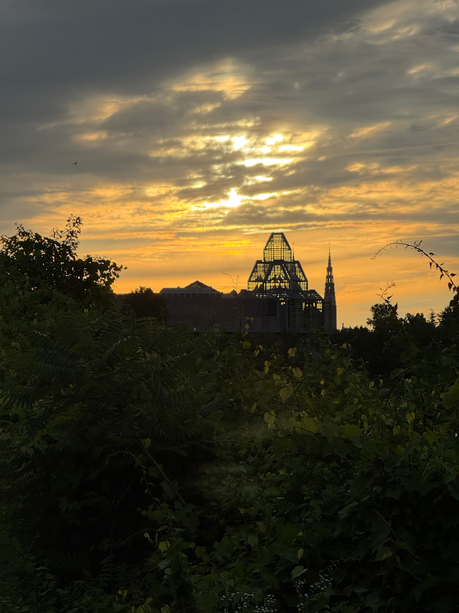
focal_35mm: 120
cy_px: 306
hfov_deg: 12.3
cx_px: 230
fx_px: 2122
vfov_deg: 16.4
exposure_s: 1/2283
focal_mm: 15.66
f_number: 2.8
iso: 50
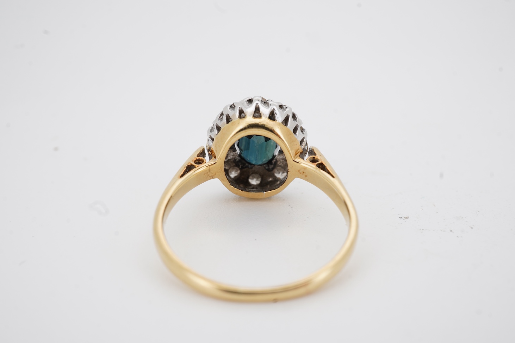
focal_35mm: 45
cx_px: 258
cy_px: 172
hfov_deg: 43.6
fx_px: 644
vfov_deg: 29.9
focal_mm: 30
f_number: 22
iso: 200
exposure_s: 1/125
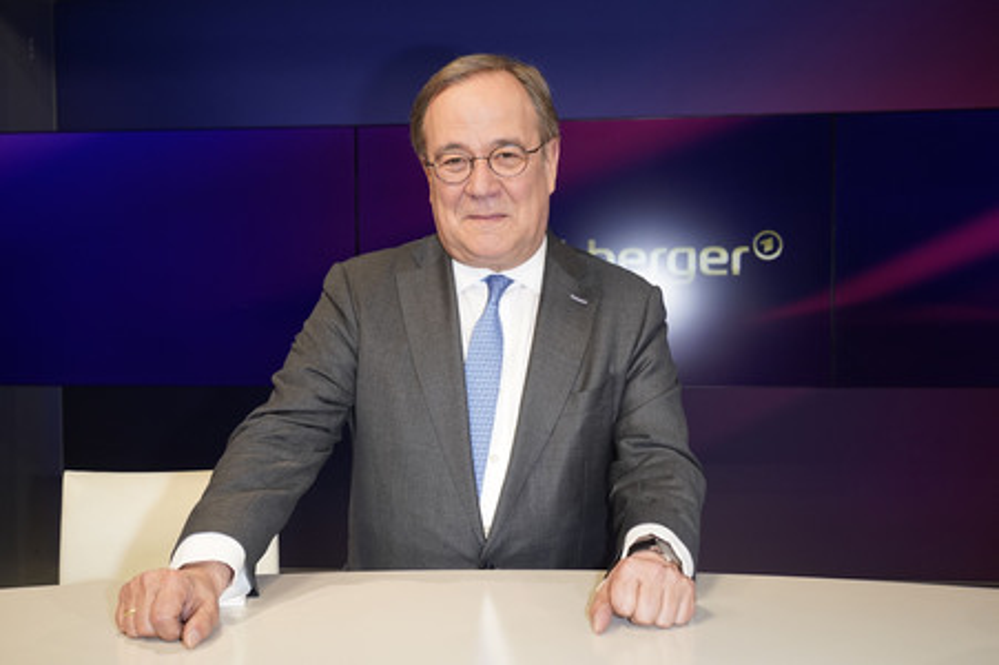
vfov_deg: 35.0
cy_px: 332
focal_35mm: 38
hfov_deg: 50.7
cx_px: 500
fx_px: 1054
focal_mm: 38
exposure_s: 1/160
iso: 2000
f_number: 5.6
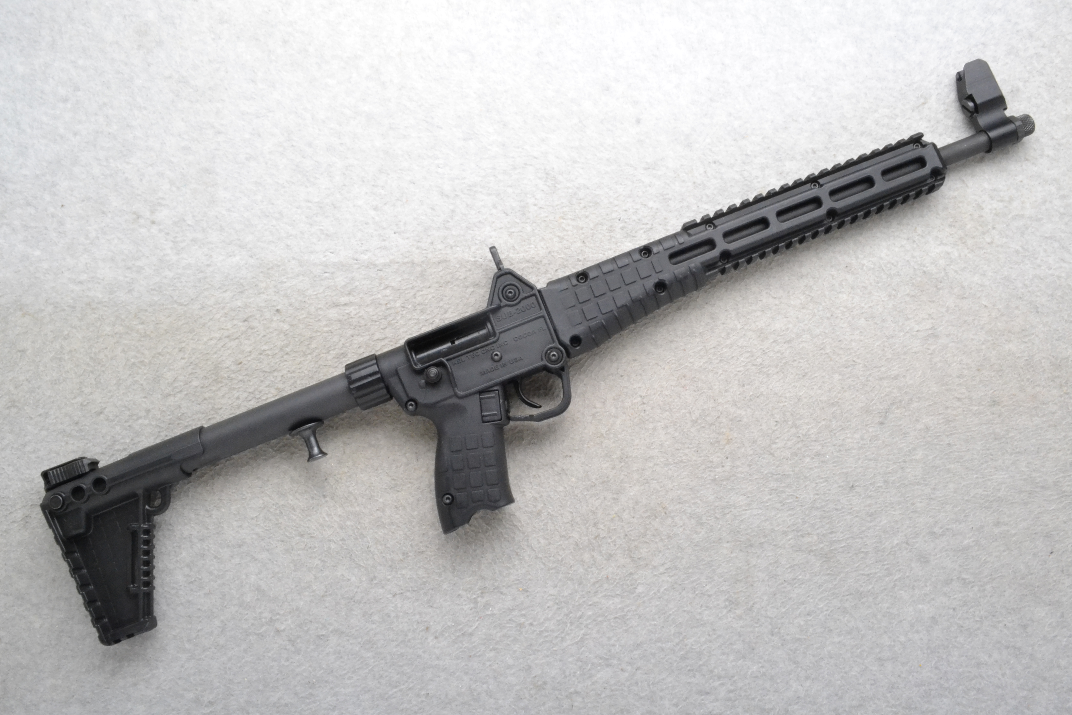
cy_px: 358
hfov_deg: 57.2
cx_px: 536
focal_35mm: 33
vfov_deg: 40.0
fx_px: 983
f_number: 20
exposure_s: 1/125
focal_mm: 22
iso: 3200
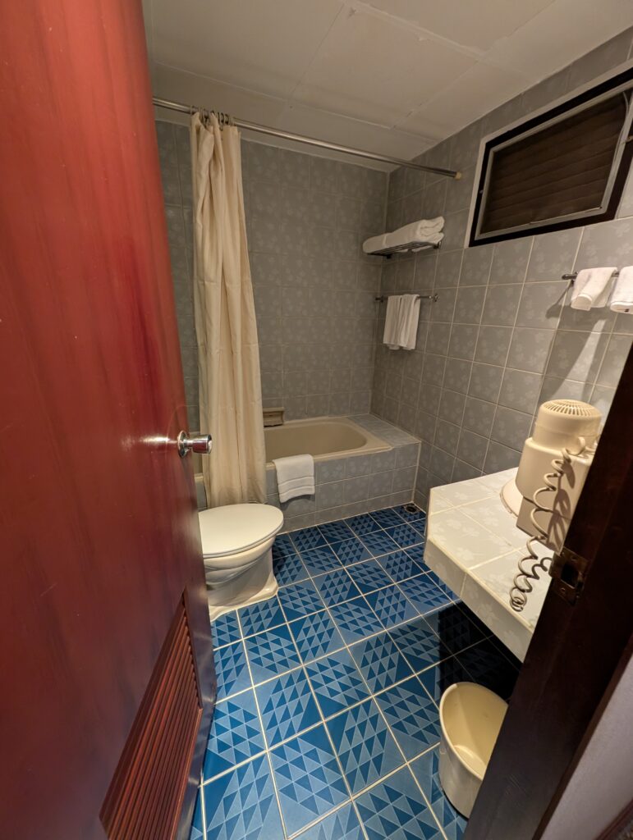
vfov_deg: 110.5
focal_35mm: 12
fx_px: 292
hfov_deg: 94.6
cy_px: 420
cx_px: 316
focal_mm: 2.02
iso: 214
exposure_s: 1/27.6
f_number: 1.7
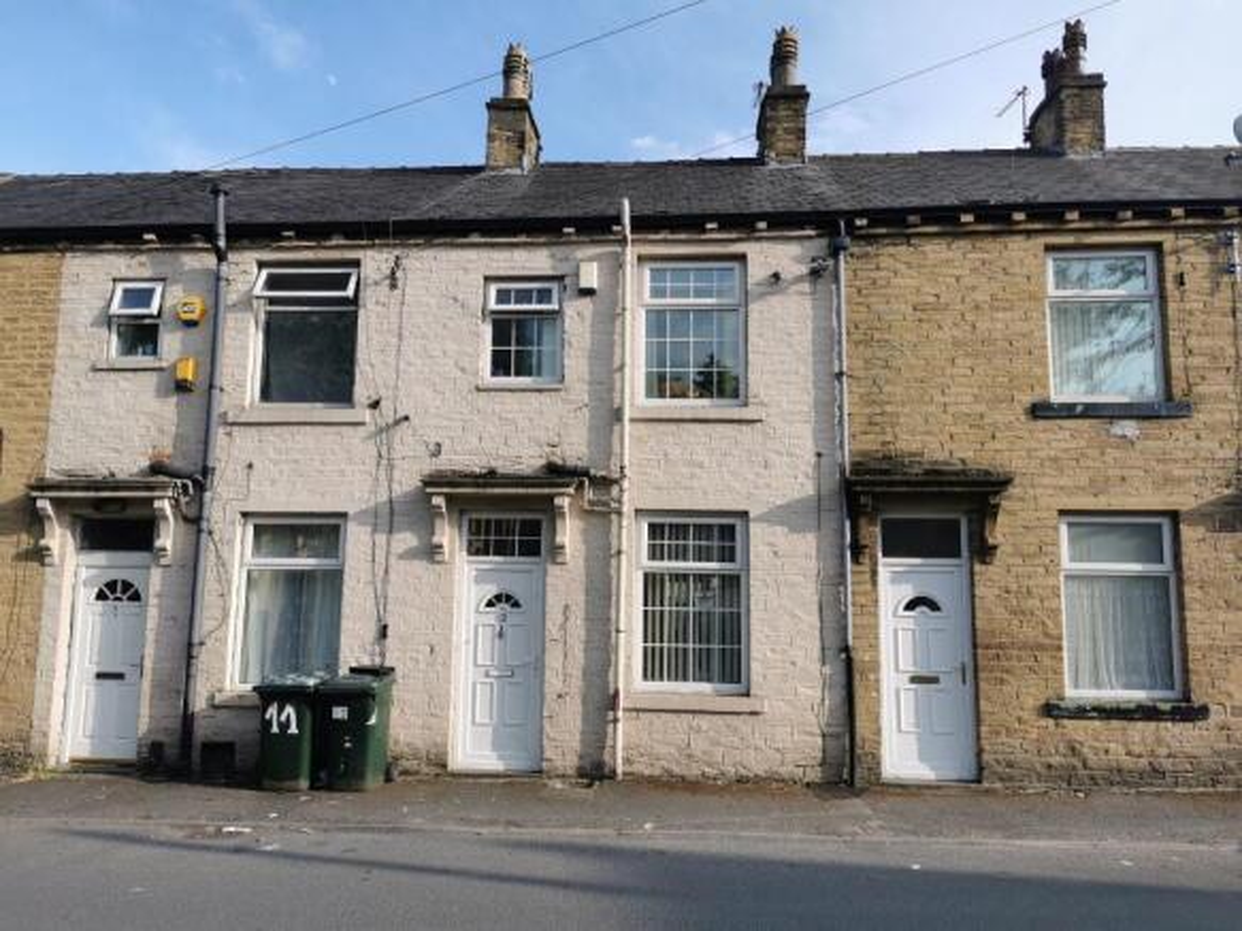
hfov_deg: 65.3
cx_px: 621
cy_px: 466
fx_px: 969
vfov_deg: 51.3
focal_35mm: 27
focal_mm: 5.56
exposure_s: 1/2053
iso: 50
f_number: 1.6
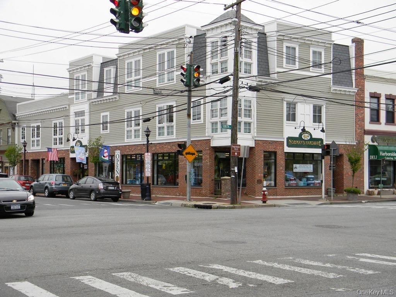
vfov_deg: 30.9
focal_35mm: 47
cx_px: 198
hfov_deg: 40.4
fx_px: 538
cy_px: 148
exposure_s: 1/168
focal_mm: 8.6
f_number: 3.9
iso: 80
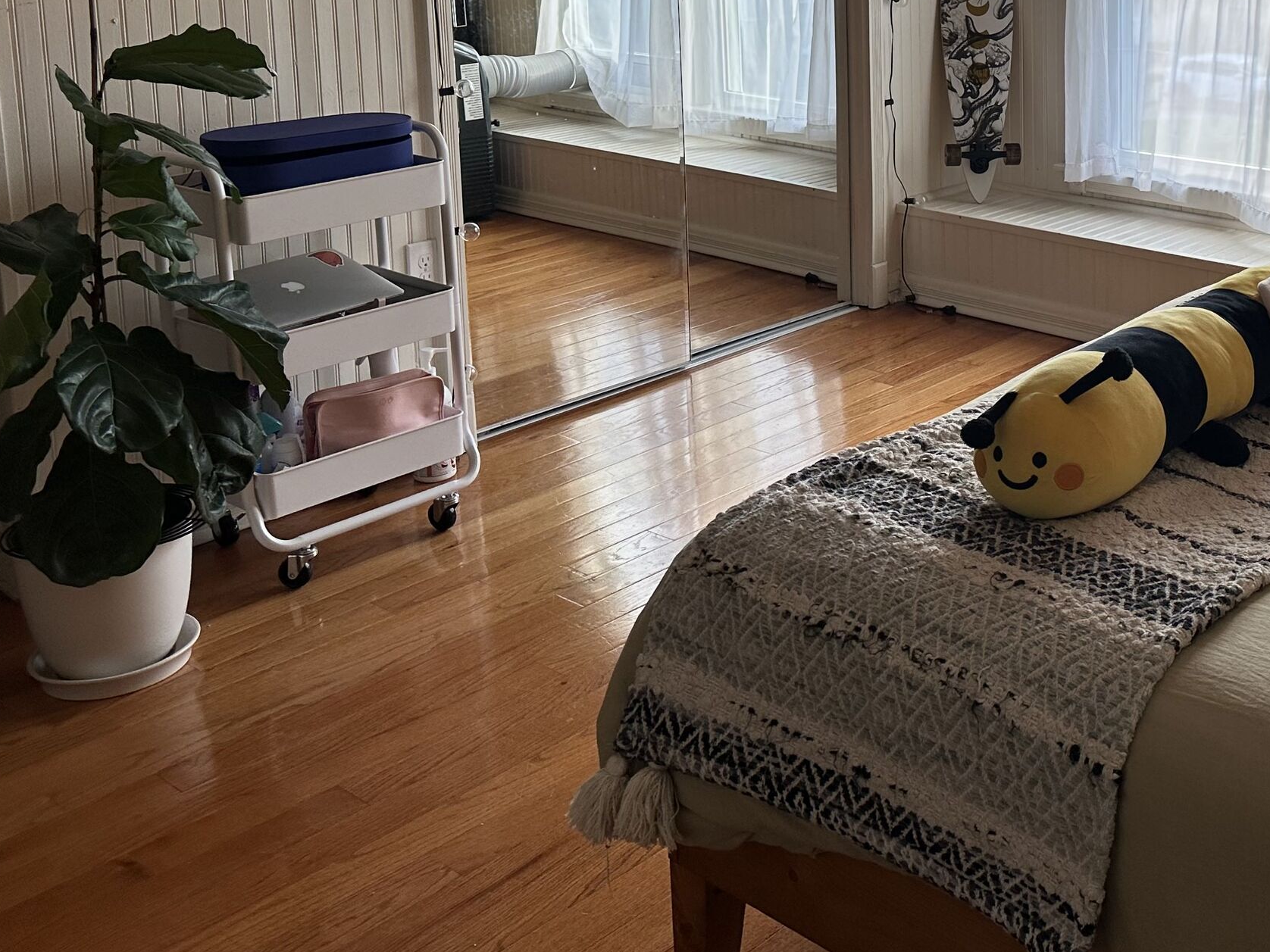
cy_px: 89
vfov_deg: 31.3
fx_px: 1614
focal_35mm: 44
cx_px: 1068
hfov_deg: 40.6
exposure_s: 1/121
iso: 100
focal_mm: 6.86
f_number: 1.78
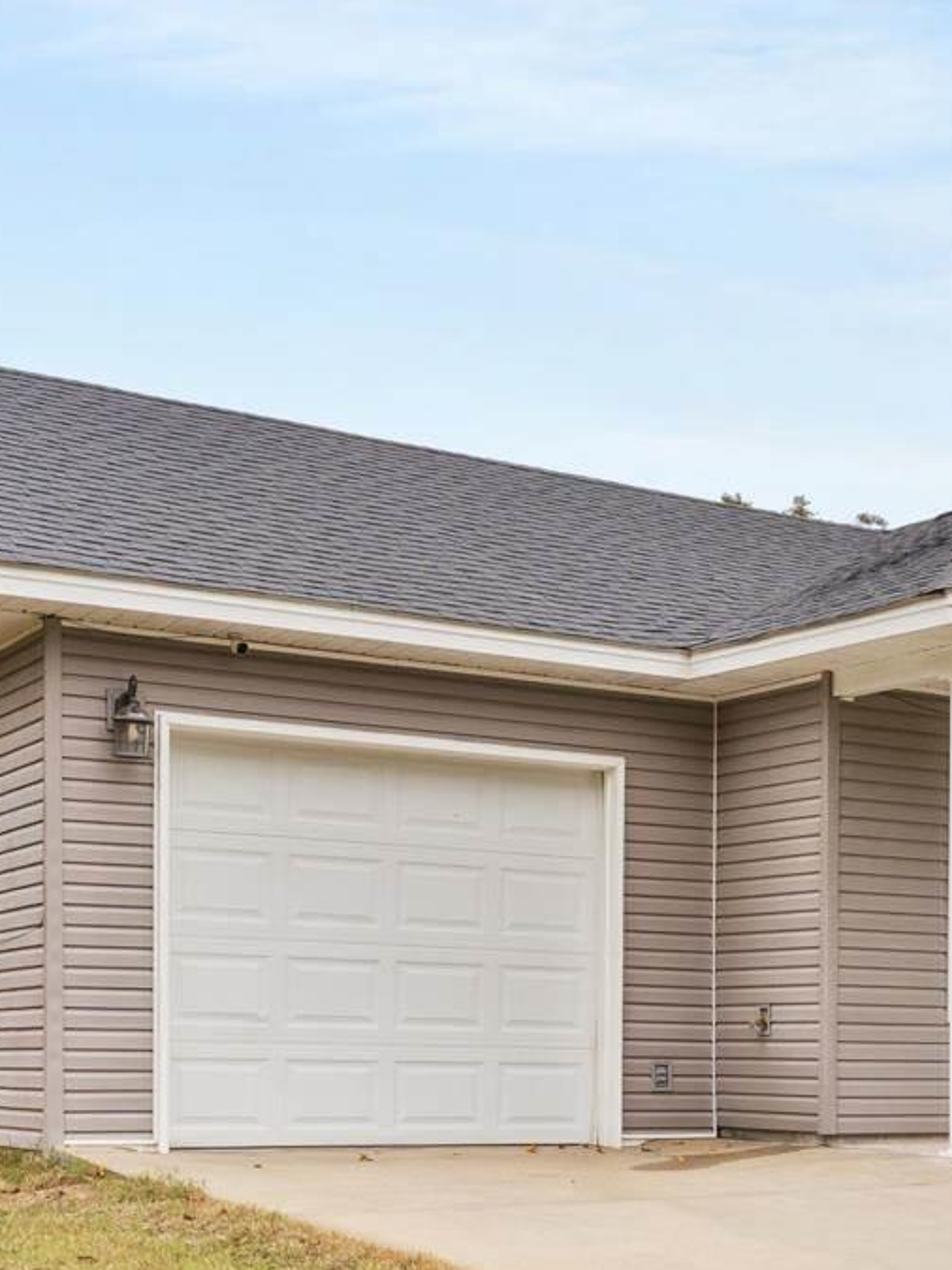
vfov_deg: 32.0
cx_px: 1044
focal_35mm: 60
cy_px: 676
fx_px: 2215
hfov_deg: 22.9
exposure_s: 1/13
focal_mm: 11.3
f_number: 9
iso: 200
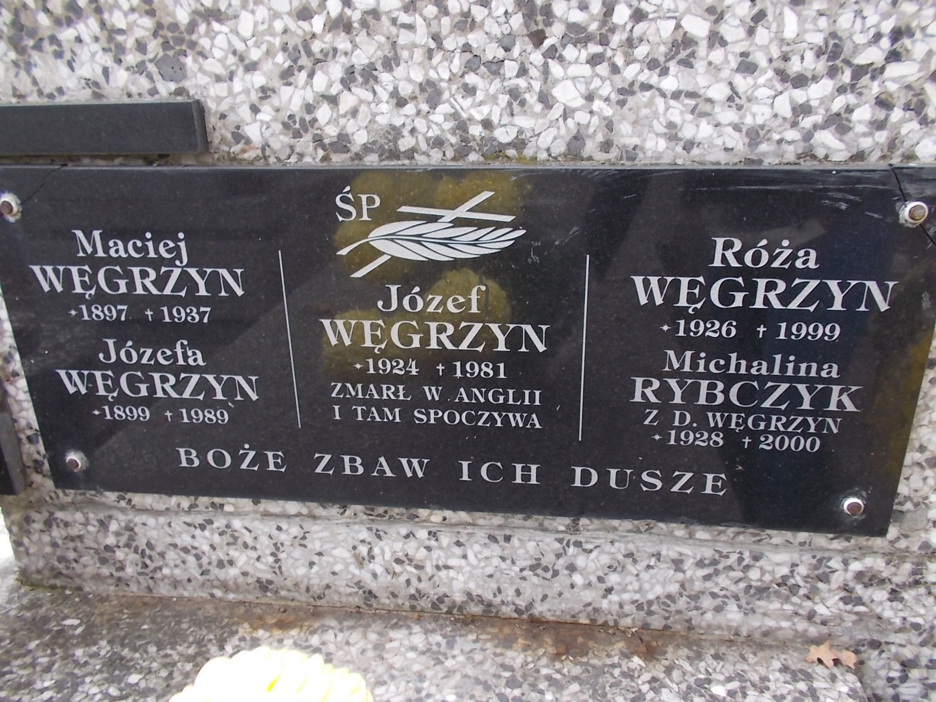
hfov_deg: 67.3
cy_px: 351
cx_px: 468
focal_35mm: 26
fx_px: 703
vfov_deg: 53.1
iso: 100
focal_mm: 4.6
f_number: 3.2
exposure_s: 1/25
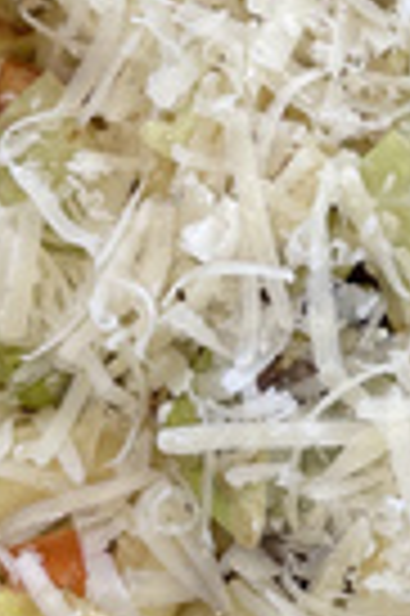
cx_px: 687
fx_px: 1695
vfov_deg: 20.6
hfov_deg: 12.8
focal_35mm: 99
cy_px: 360
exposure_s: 1/121
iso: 125
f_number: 1.6
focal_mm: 4.2
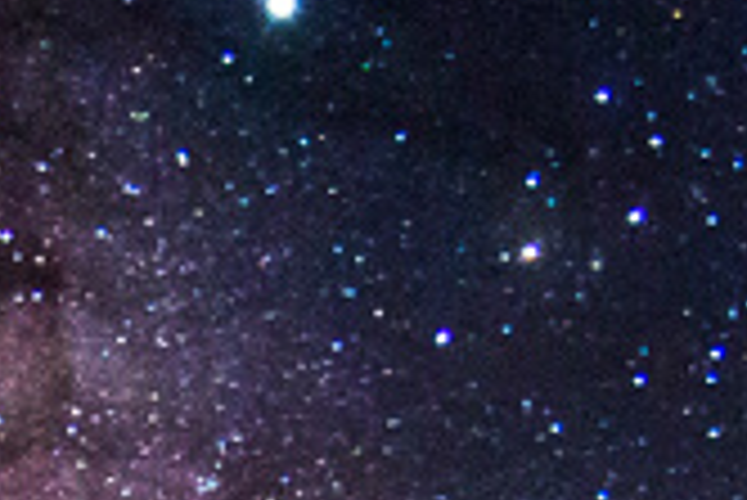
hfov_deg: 4.7
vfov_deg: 3.2
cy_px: 973
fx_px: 8992
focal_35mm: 433
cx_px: -248
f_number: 9
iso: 100
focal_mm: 60
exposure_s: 1/4
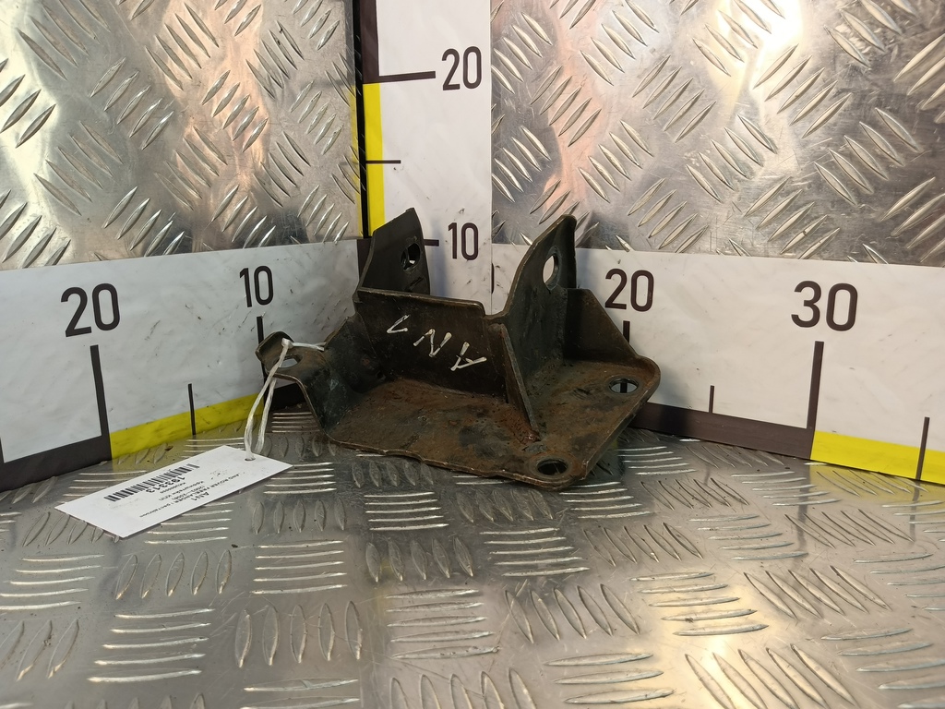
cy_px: 354
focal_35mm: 23
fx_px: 628
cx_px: 472
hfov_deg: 73.9
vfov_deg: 58.9
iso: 83
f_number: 1.6
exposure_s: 1/50
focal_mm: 4.11
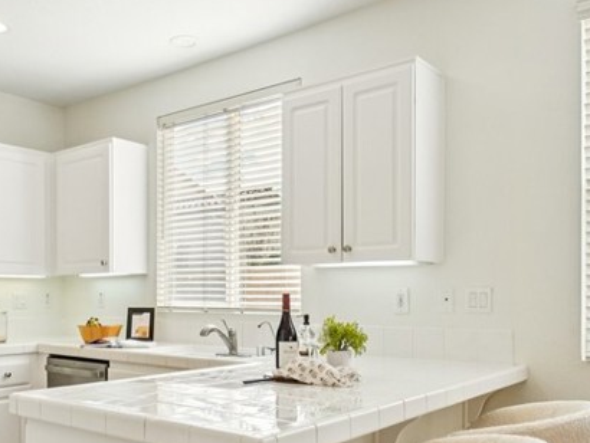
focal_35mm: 36
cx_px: 223
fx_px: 614
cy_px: 296
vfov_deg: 39.2
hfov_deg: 50.8
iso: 400
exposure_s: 1/80
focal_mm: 10
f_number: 8
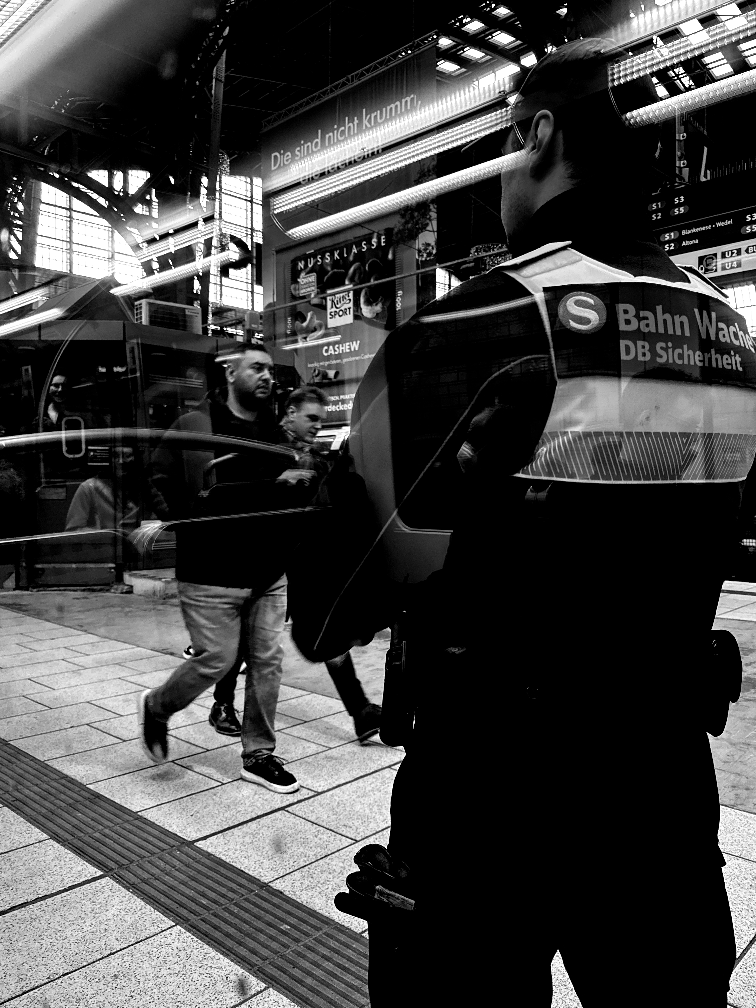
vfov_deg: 67.3
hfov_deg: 53.0
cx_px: 398
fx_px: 757
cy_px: 495
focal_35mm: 26
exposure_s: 1/50
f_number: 1.78
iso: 250
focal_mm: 6.76
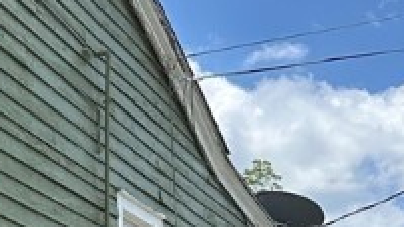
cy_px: 313
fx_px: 1071
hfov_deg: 19.3
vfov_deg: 11.7
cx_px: -159
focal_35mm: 100
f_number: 1.78
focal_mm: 6.86
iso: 80
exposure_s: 1/2252
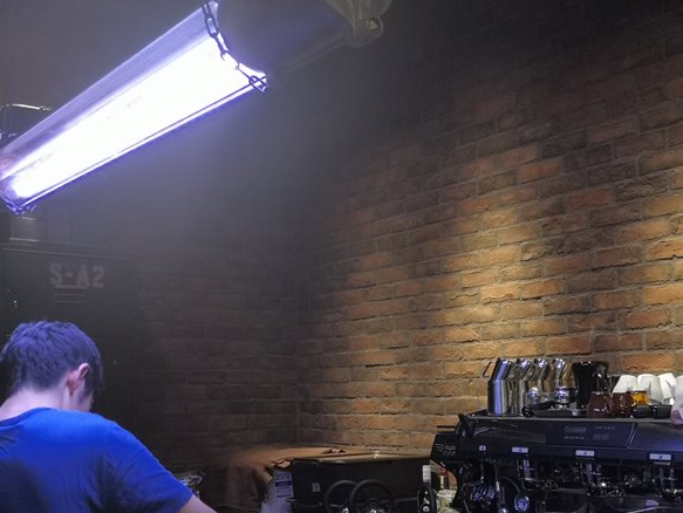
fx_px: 948
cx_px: 322
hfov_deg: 39.6
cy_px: 340
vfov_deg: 30.1
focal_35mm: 48
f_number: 1.8
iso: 400
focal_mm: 3.95
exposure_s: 1/25
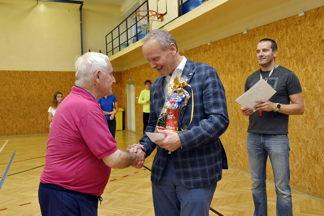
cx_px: 162
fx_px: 297
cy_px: 108
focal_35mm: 33
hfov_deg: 57.2
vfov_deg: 40.0
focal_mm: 22
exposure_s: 1/125
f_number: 6.3
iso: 1000
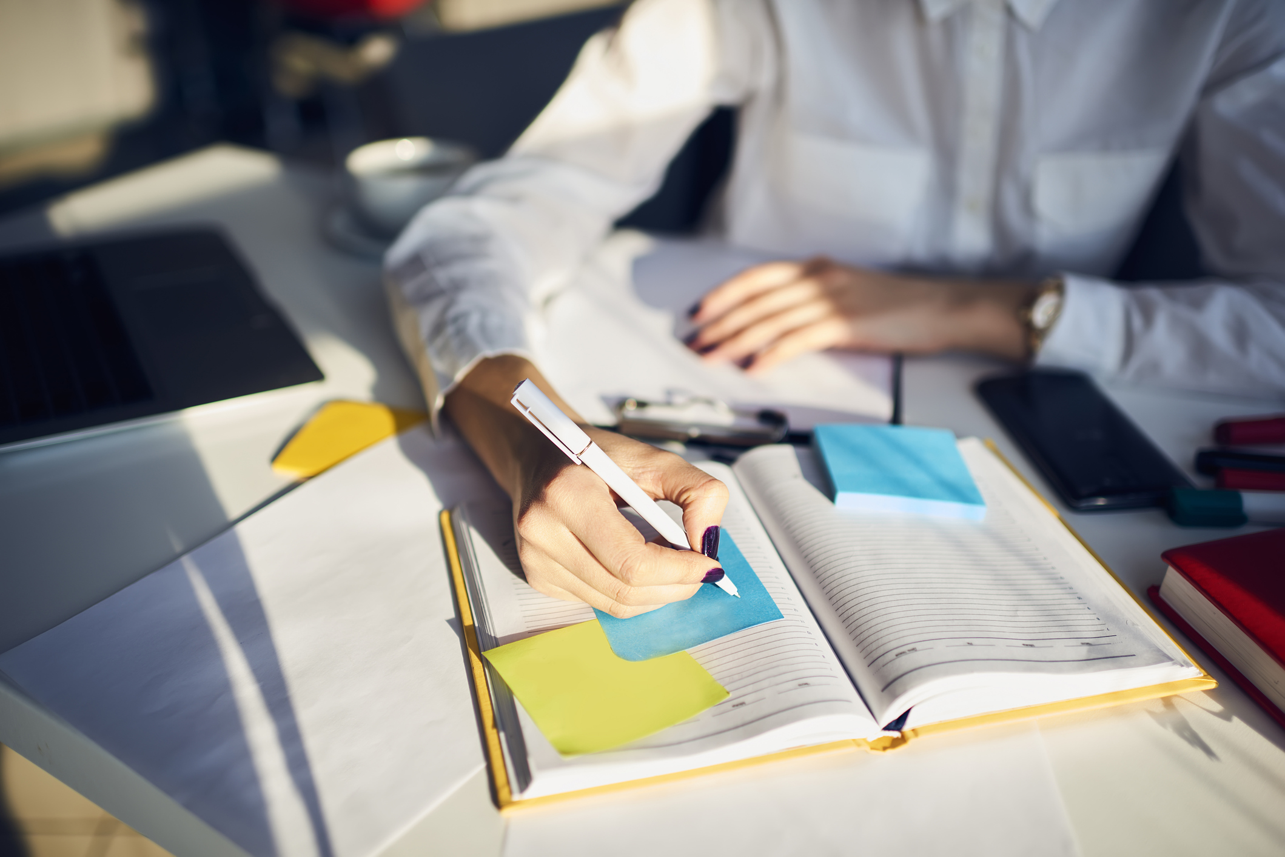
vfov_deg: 37.9
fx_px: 1250
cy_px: 428
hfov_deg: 54.4
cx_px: 642
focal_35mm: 35
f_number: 1.8
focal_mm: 35
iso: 100
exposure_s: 1/640
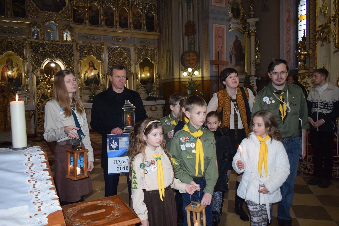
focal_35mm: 27
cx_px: 170
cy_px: 113
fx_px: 254
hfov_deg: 67.4
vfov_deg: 47.9
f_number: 4.5
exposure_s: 1/80
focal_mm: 18
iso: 800
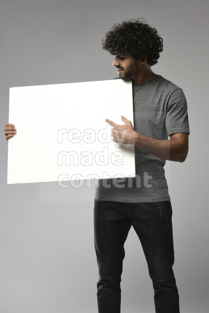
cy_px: 156
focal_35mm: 50
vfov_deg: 39.6
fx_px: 435
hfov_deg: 27.0
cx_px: 104
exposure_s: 1/125
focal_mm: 50
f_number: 6.3
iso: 400
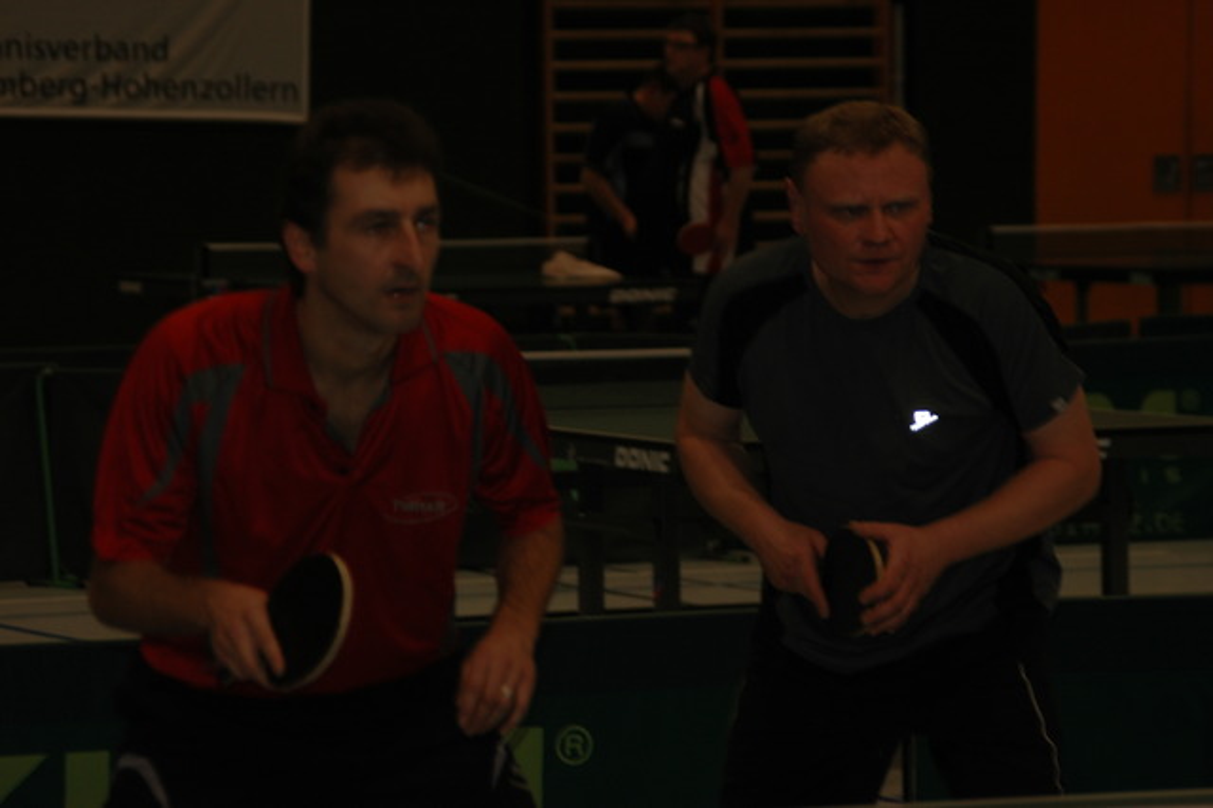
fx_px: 7577
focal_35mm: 225
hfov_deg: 9.2
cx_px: 606
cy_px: 404
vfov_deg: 6.1
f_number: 6.3
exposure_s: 1/60
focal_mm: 150
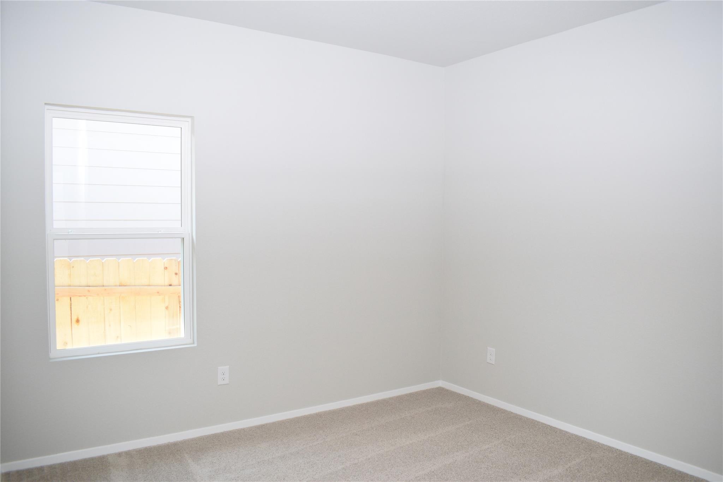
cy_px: 241
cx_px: 362
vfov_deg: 47.9
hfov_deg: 67.4
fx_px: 542
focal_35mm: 27
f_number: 5
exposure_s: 1/100
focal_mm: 18
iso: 400
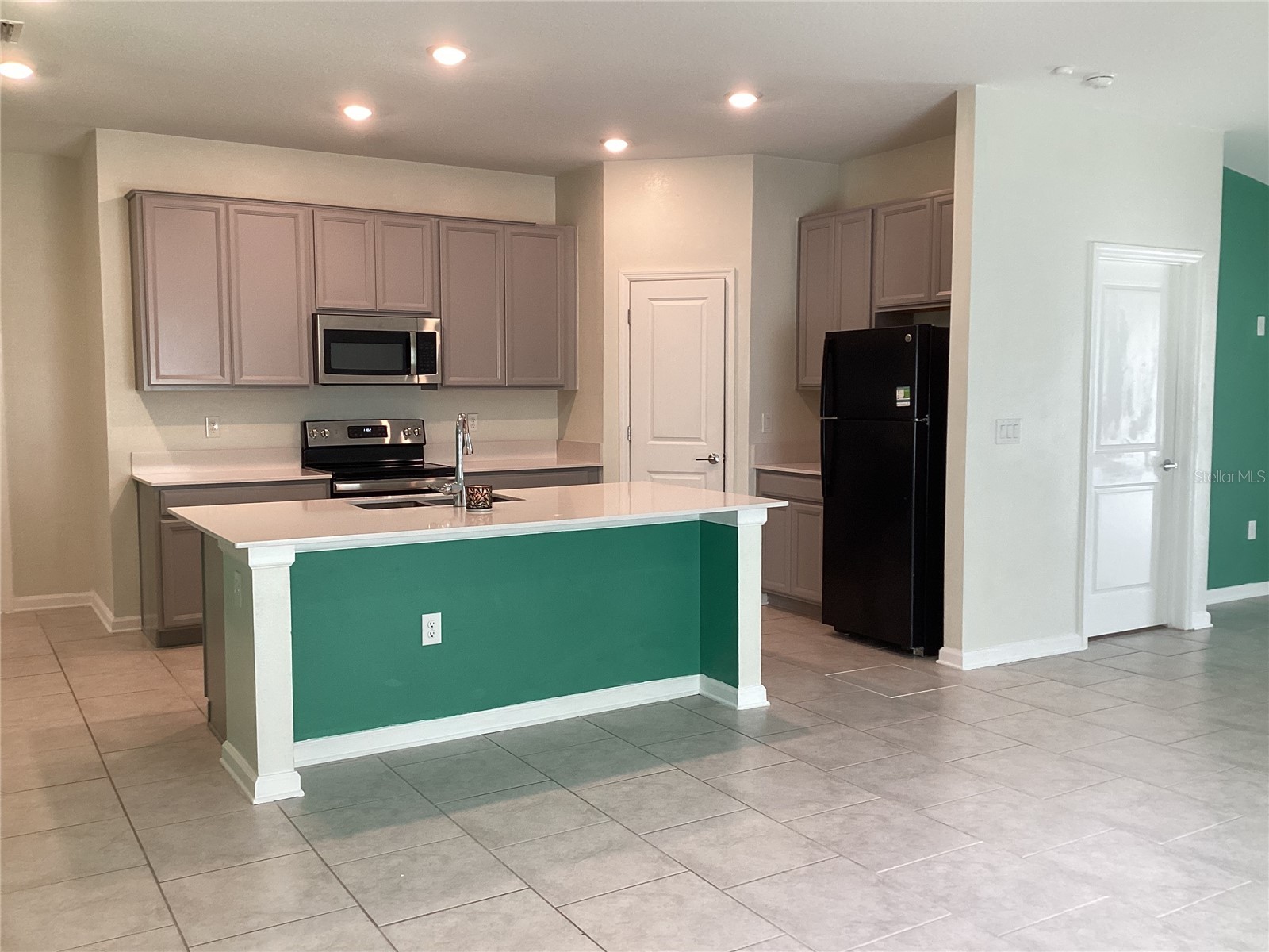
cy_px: 476
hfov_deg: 58.4
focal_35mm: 31
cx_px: 634
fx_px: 1136
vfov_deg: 45.4
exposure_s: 1/60
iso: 80
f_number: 2.4
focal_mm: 3.3
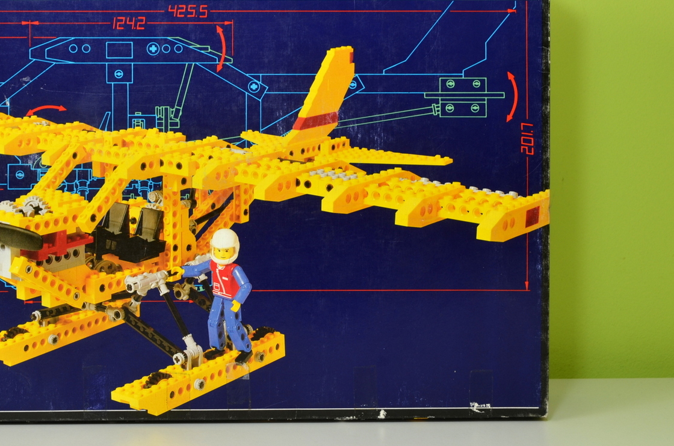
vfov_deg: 22.4
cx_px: 194
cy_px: 148
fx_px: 1121
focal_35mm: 60
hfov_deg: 33.0
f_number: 7.1
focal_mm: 28
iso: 125
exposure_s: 1/10
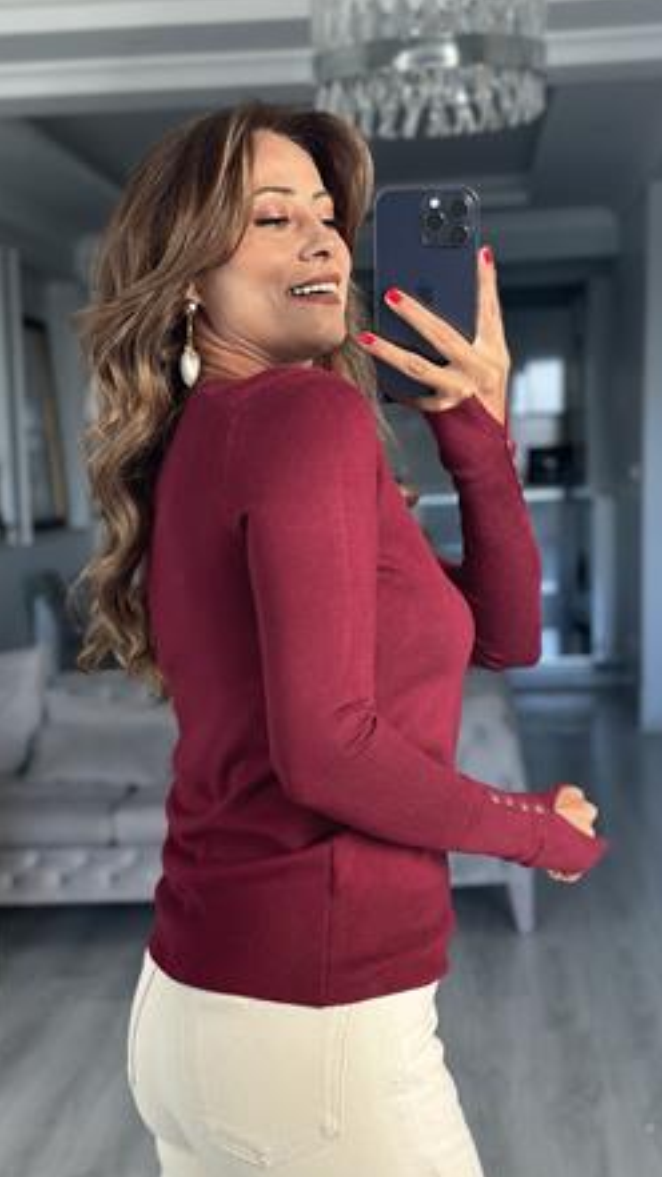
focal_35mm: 60
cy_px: 646
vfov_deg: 34.9
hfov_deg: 20.0
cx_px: 328
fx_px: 1873
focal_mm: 6.86
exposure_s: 1/94
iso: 125
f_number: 1.78
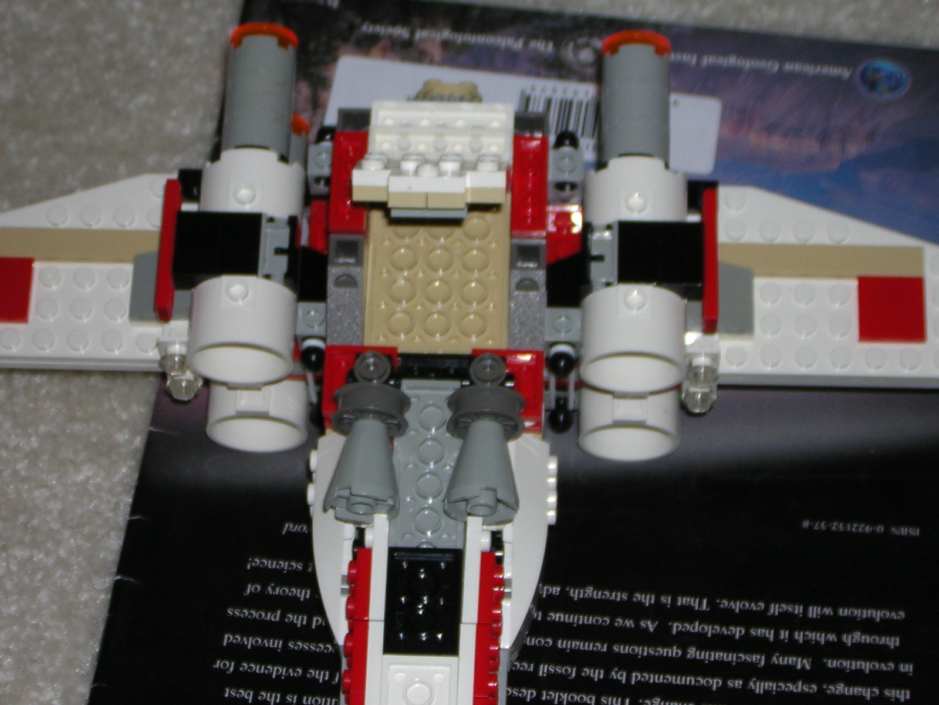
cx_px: 470
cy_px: 352
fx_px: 2930
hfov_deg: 18.2
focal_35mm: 108
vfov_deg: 13.7
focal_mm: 14.1
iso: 50
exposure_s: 1/60.1
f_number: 4.7
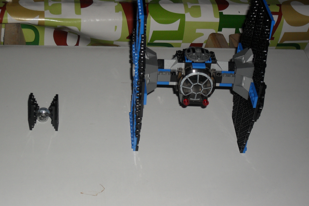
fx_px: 695
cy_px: 110
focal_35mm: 81
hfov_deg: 25.1
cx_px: 155
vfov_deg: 16.9
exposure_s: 1/60
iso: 100
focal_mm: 13.6
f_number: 5
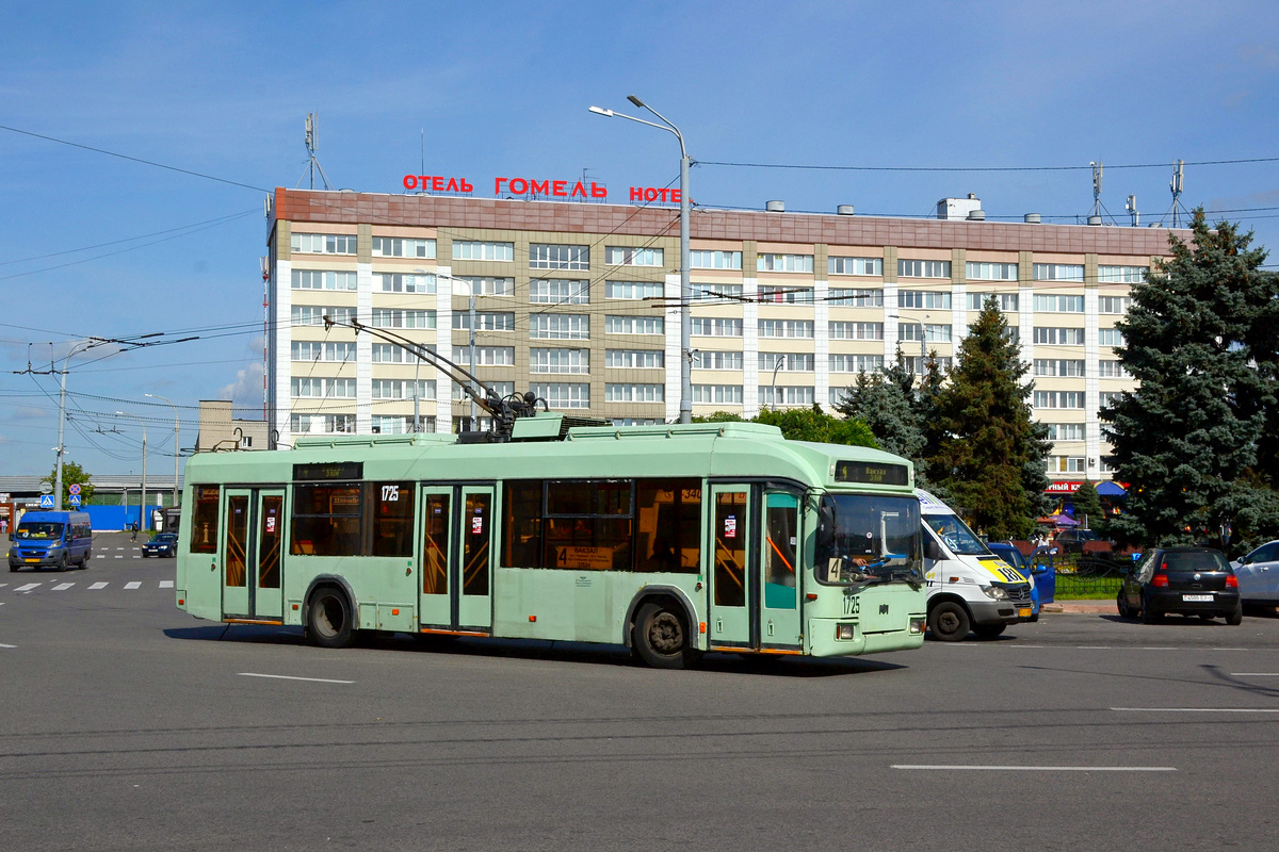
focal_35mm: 45
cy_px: 426
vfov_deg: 29.9
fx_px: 1599
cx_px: 640
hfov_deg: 43.6
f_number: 14
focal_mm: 30
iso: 100
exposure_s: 1/400
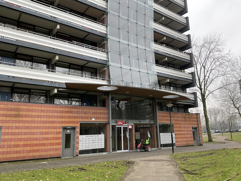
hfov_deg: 61.7
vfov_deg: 48.2
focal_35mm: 29
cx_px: 120
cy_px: 90
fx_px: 202
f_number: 1.8
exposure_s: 1/122
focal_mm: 3
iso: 16
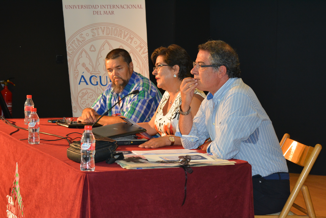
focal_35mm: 82
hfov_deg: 24.6
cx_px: 163
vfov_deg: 16.6
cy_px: 109
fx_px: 748
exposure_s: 1/60
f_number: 5.6
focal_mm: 55
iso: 1250
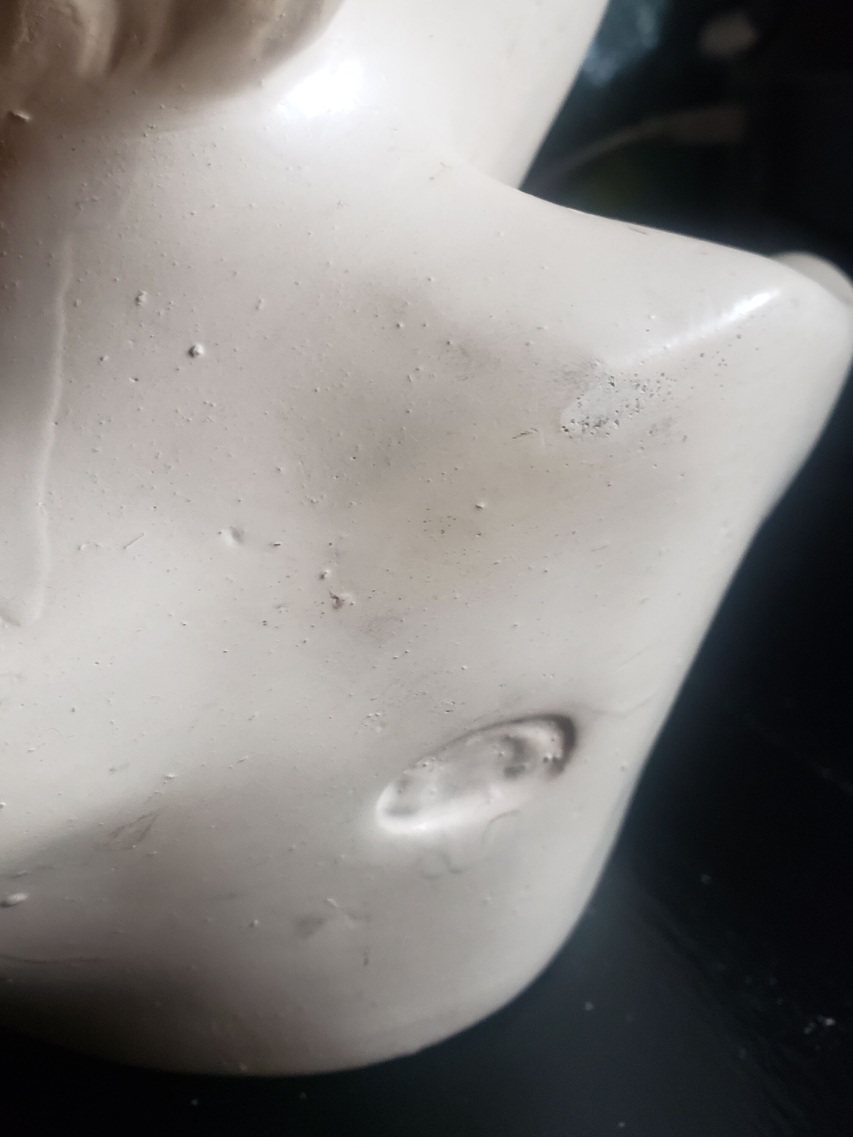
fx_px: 1150
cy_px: 460
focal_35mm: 35
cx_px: 385
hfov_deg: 40.7
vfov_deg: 52.3
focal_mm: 4.3
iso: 320
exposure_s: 1/50
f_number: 2.4
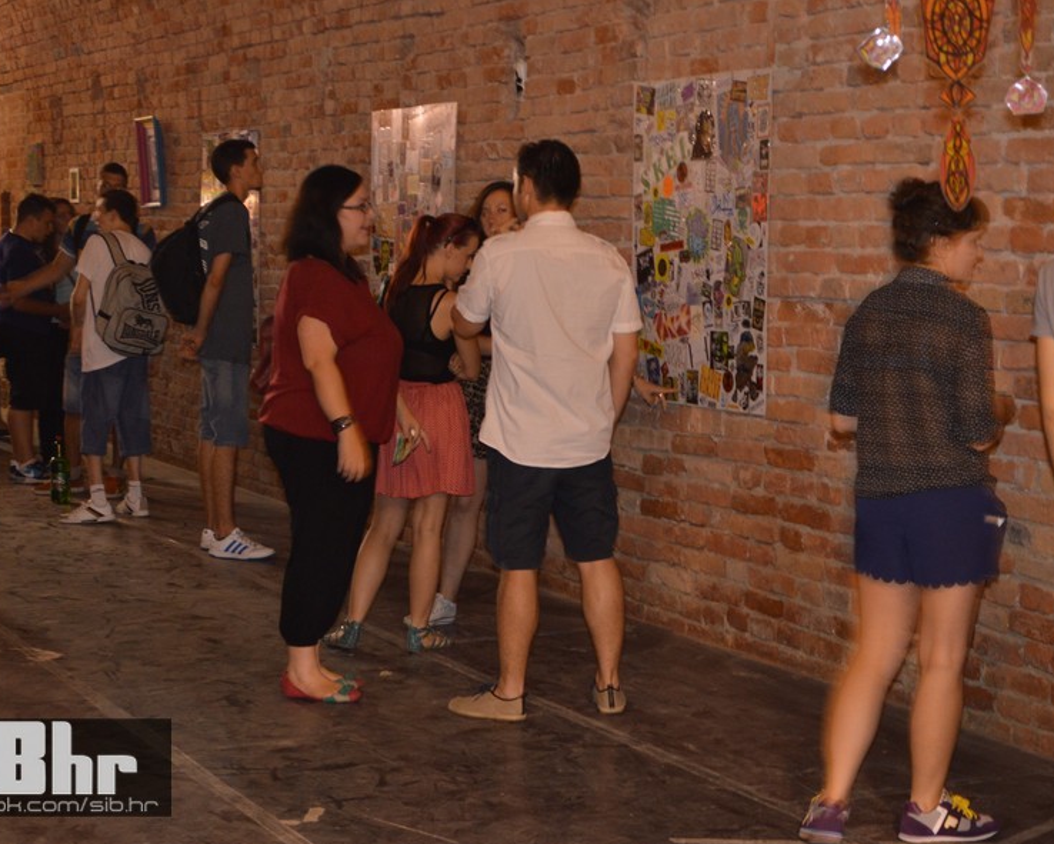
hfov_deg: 26.4
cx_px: 507
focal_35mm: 72
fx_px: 2247
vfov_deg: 21.3
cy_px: 424
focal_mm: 42
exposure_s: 1/6
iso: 800
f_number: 5.3
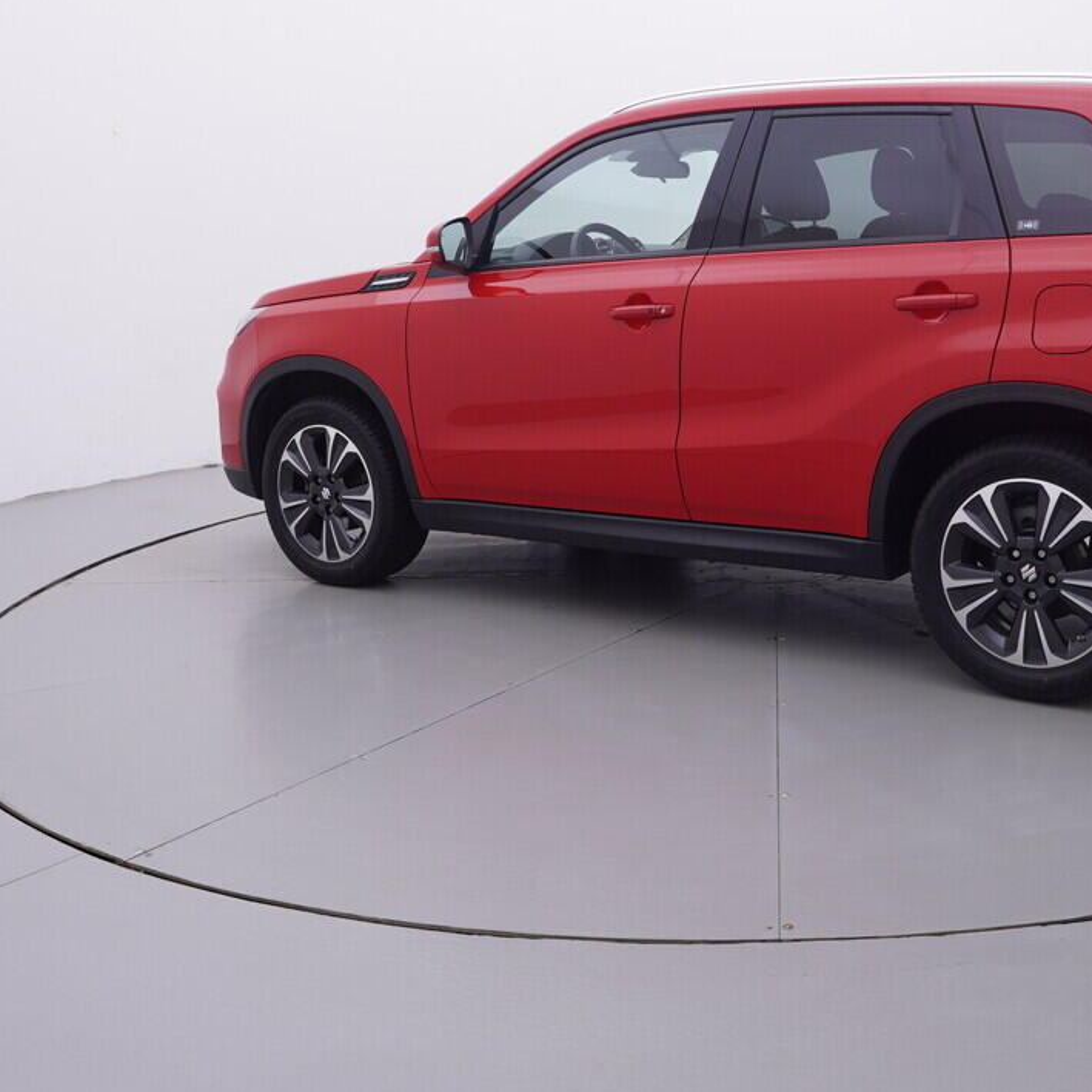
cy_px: 387
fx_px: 1387
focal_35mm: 39
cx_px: 776
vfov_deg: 42.5
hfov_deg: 42.1
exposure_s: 1/80
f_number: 5
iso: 200
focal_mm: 15
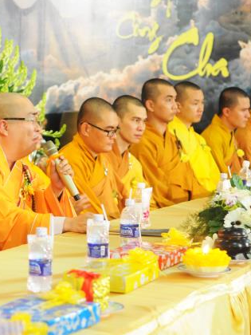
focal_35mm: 121
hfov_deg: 12.2
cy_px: 166
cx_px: 72
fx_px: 1167
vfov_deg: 16.3
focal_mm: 55
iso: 800
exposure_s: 1/40
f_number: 2.8
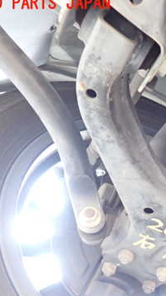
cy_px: 177
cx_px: 207
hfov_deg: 23.8
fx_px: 352
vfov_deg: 45.2
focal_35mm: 45
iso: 400
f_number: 2
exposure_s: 1/30
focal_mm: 4.5
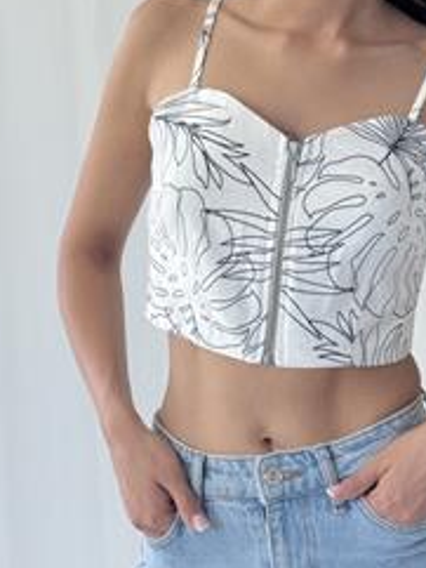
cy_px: 147
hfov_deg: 14.0
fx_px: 1738
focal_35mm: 106
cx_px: 282
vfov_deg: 18.4
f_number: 1.78
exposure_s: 1/121
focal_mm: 6.76
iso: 80
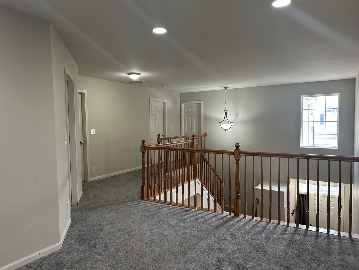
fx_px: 270
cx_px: 180
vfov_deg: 53.1
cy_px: 135
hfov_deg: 67.3
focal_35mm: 26
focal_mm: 5.7
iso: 100
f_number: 1.5
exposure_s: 1/60
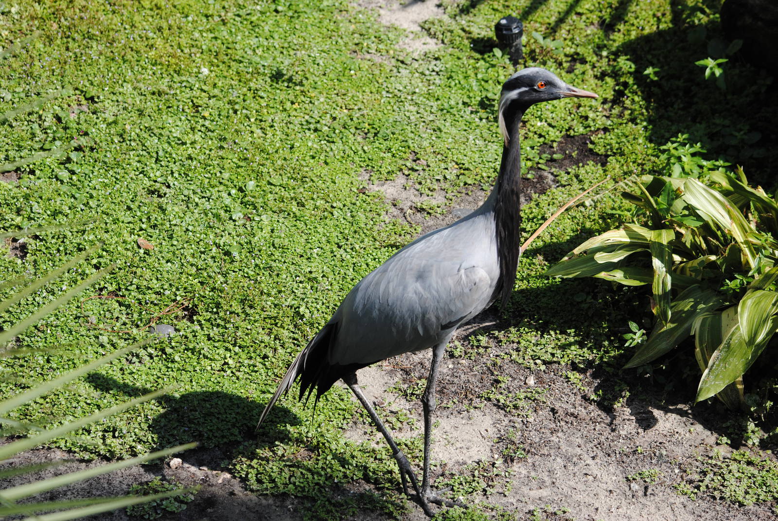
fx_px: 2337
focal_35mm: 108
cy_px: 260
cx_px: 389
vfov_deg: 12.7
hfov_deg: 18.9
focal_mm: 72
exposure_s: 1/500
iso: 140
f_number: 5.6
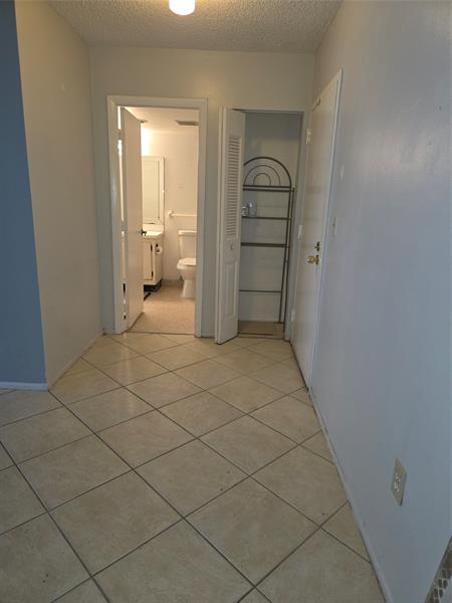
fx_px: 400
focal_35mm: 23
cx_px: 226
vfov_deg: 73.9
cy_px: 302
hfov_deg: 58.9
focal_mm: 5.4
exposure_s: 1/40
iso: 100
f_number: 1.8
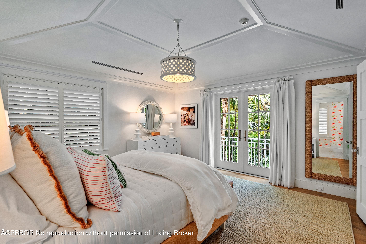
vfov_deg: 73.7
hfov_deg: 96.7
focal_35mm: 16
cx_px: 183
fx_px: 163
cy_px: 122
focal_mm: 16
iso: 500
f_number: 9
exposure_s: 1/2
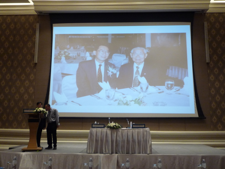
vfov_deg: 39.7
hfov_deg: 51.4
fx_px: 234
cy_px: 84
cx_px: 112
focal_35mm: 36
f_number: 2.8
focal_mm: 4.4
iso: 160
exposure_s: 1/30
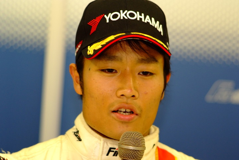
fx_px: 1792
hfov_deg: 7.6
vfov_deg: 5.1
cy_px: 80
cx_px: 120
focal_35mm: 270
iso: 800
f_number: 2.8
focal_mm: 180
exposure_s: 1/125
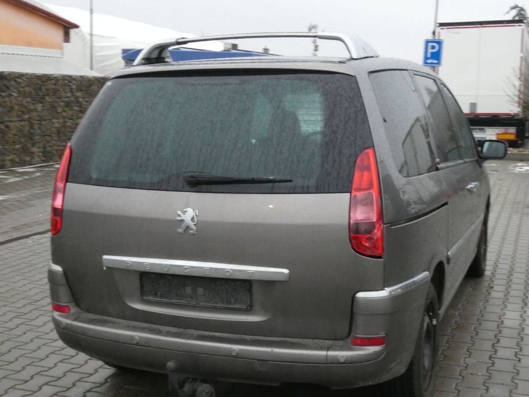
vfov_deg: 31.5
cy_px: 207
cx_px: 289
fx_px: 703
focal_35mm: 46
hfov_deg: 41.2
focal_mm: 7.3
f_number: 5.6
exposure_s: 1/80
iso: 800
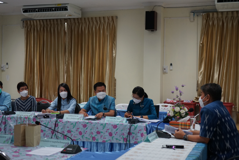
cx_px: 120
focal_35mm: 52
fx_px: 345
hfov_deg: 38.2
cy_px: 80
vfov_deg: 26.0
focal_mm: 52
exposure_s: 1/160
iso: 1250
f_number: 5
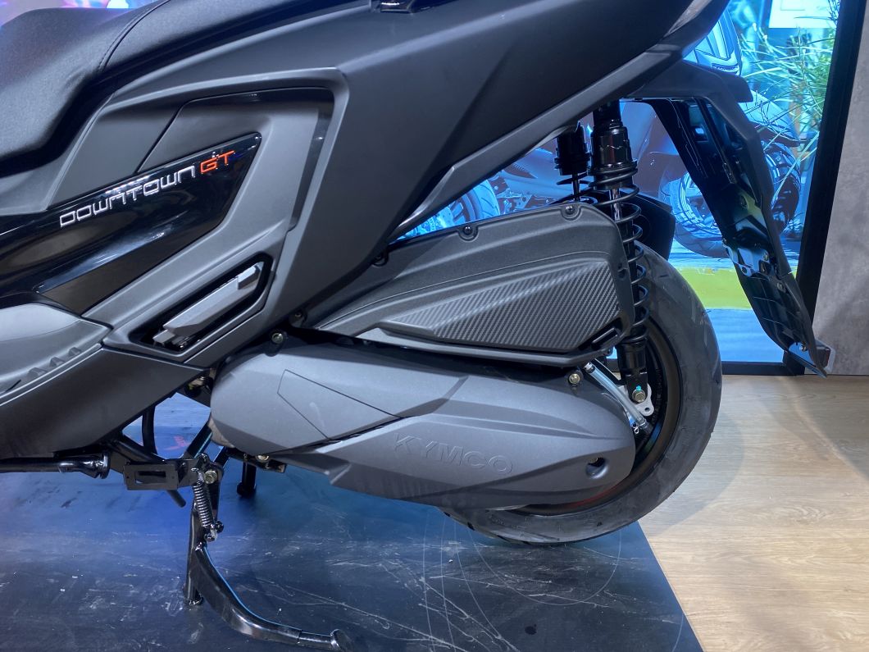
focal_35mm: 26
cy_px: 326
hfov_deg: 67.3
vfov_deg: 53.1
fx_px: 653
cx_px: 434
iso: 100
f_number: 1.8
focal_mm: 4.25
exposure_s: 1/100
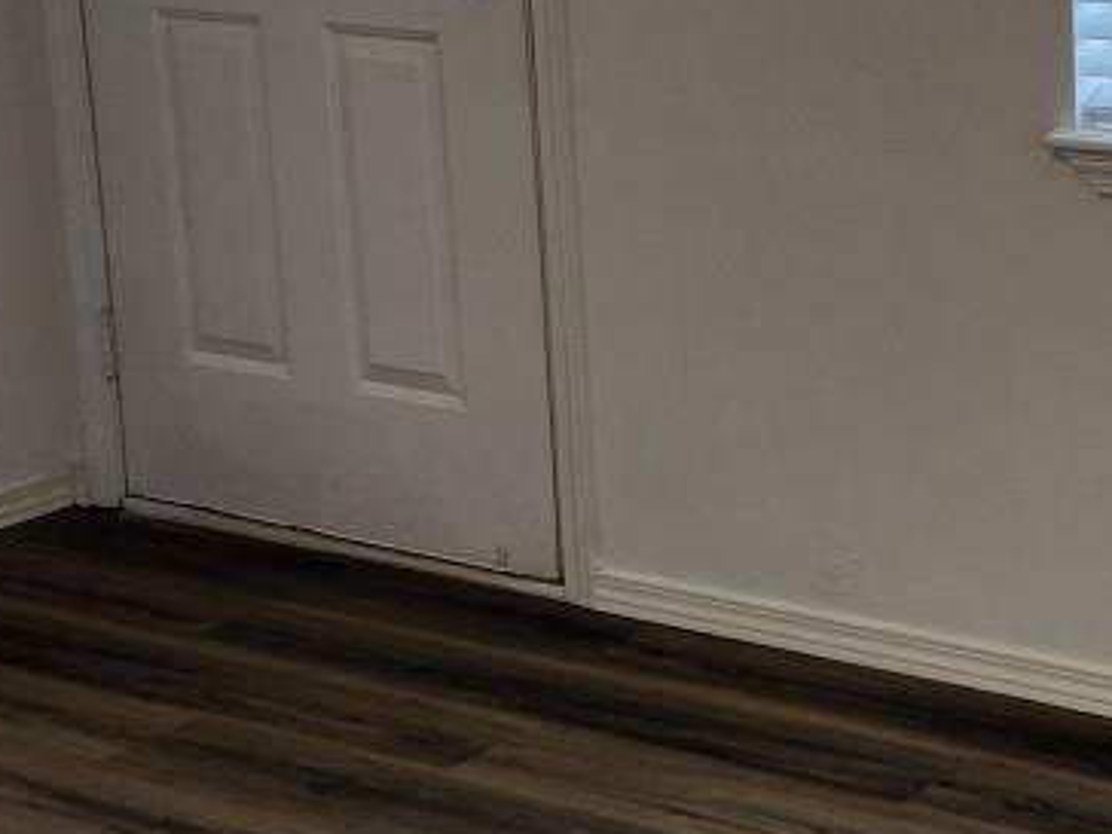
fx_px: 2923
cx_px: 1176
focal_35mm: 91
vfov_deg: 16.2
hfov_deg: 20.7
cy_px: 217
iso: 80
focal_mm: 5.4
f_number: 1.8
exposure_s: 1/120
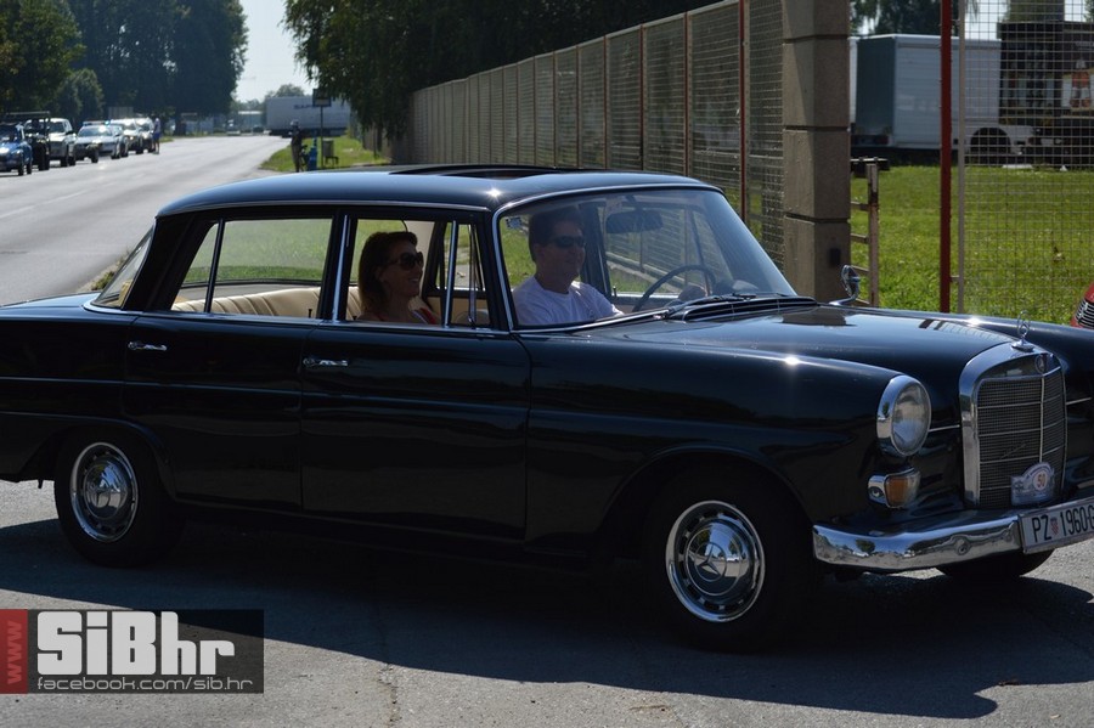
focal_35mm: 82
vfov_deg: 16.5
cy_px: 364
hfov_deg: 24.6
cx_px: 547
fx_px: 2506
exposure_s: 1/800
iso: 100
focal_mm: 55
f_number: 5.6
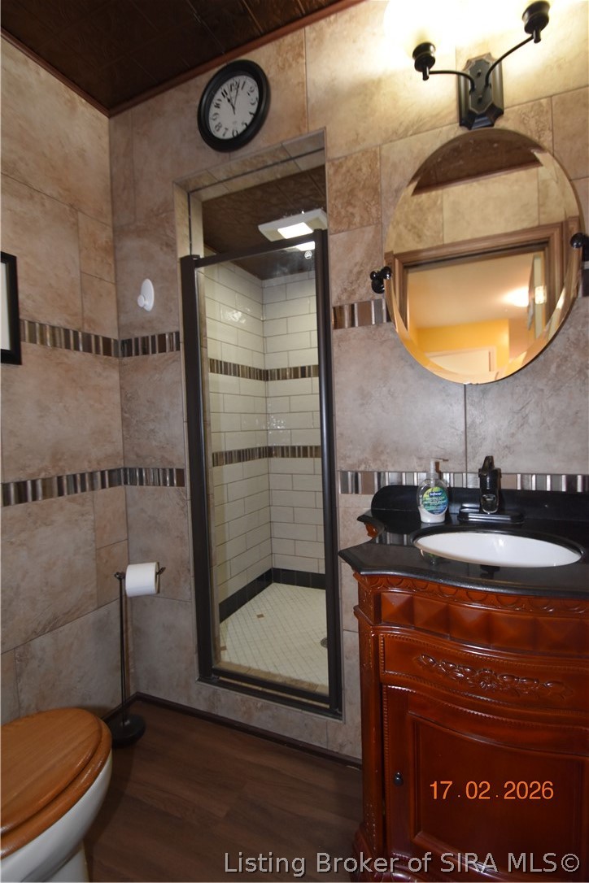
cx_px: 294
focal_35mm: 15
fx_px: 368
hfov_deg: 77.3
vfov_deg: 100.4
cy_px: 442
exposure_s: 1/60
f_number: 3.5
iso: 1250
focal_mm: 10
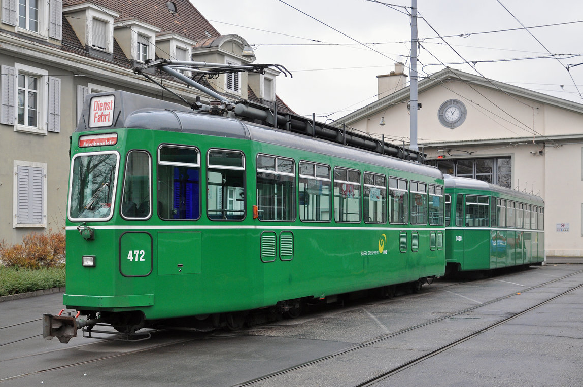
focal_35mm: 47
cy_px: 188
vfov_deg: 28.6
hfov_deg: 42.0
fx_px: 760
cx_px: 289
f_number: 7.1
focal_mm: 30
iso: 500
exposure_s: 1/160
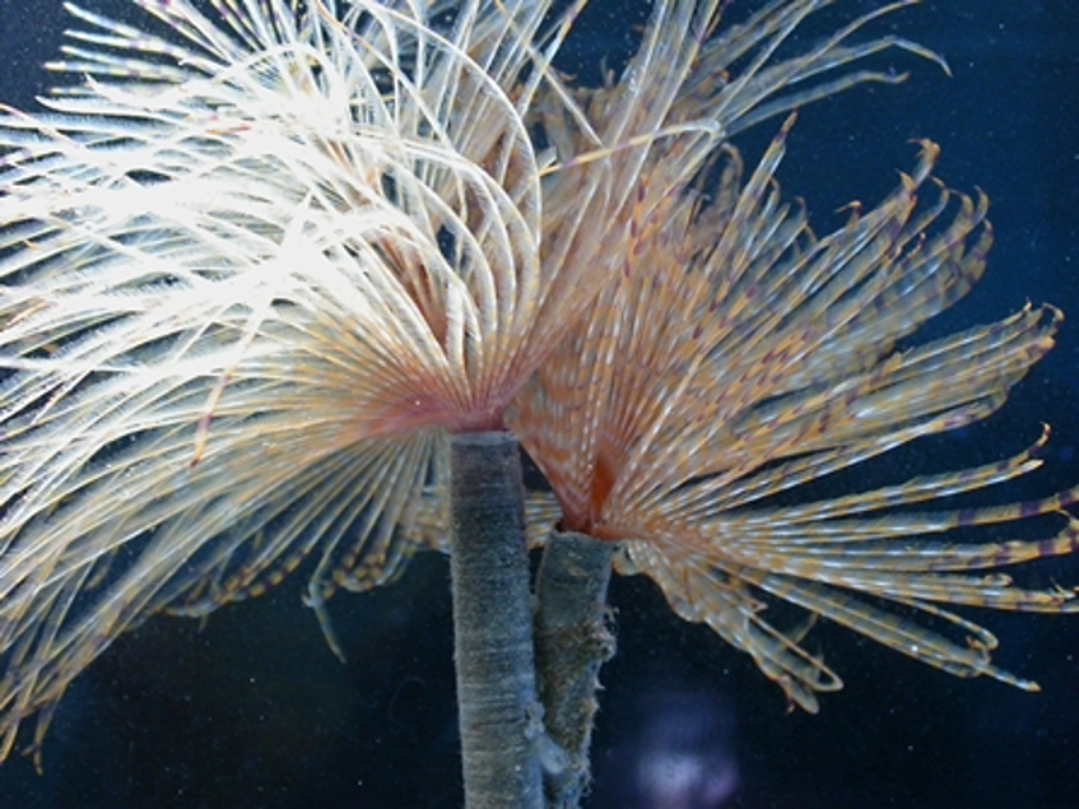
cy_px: 404
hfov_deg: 28.2
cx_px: 540
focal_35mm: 69
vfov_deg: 21.3
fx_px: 2151
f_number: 3.3
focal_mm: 14.4
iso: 100
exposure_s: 1/42.3
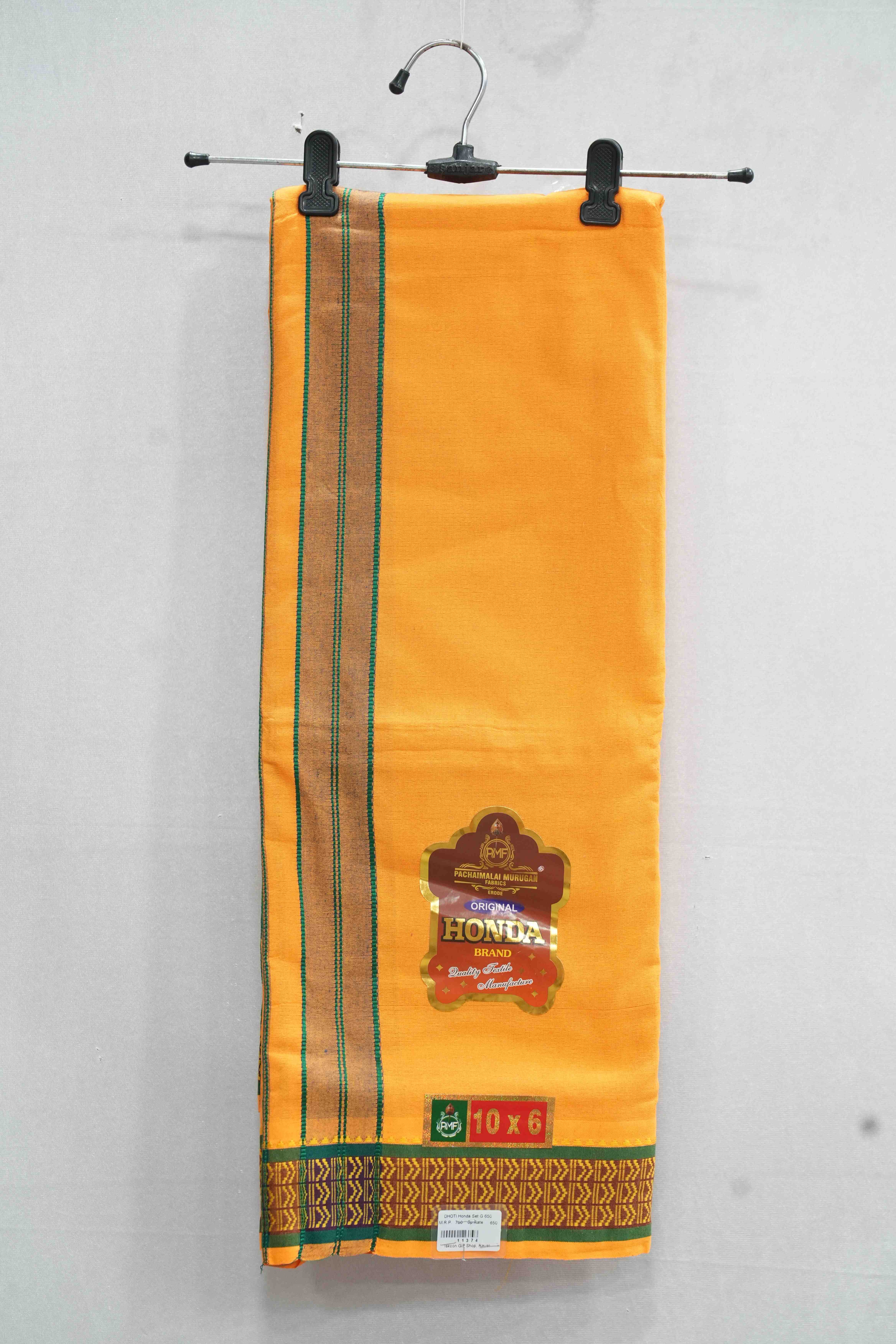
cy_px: 672
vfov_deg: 19.5
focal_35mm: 105
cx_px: 448
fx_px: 3920
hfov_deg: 13.0
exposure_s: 1/60
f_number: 5.6
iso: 2000
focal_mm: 105
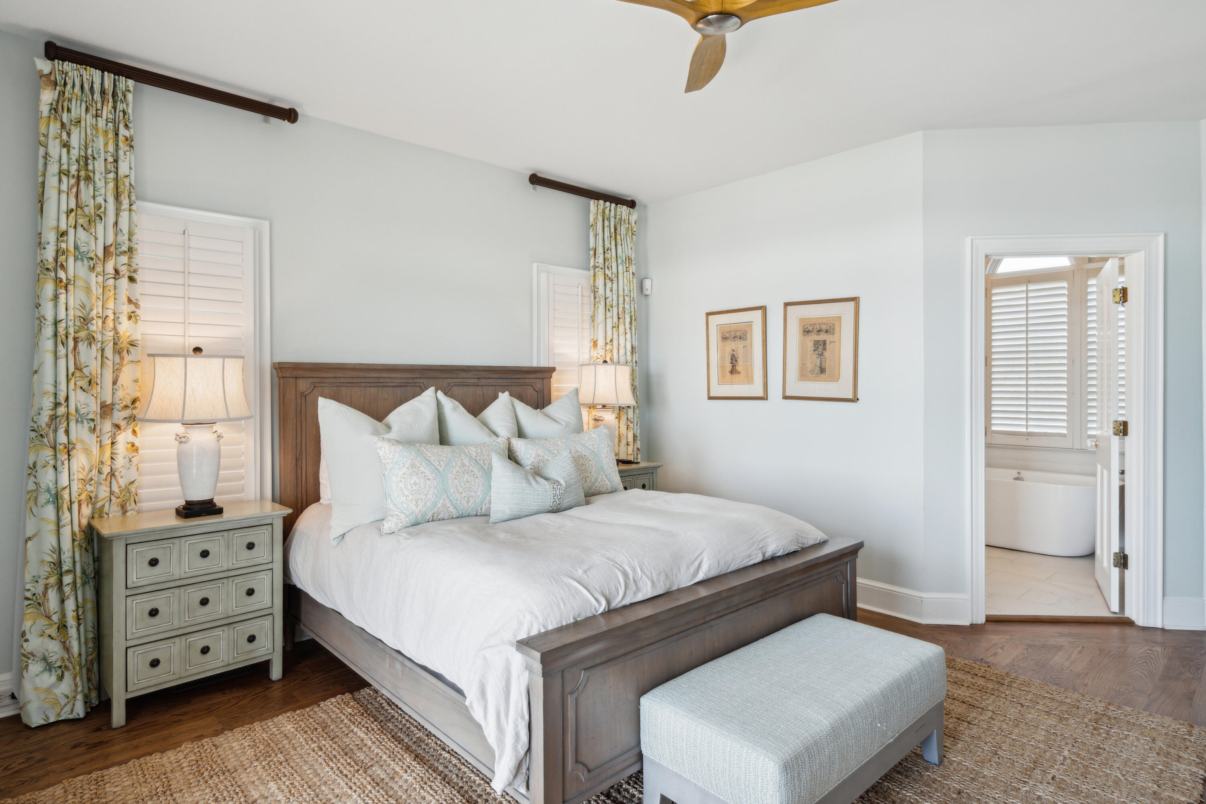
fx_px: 636
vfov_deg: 64.6
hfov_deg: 86.9
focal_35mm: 19
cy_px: 402
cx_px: 603
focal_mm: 19
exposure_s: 1/20
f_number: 8
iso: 400
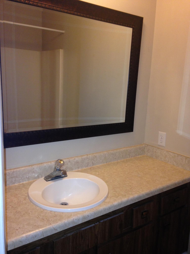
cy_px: 127
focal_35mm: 33
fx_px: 242
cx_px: 95
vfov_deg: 55.4
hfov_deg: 42.9
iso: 125
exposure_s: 1/20
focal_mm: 4.12
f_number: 2.4
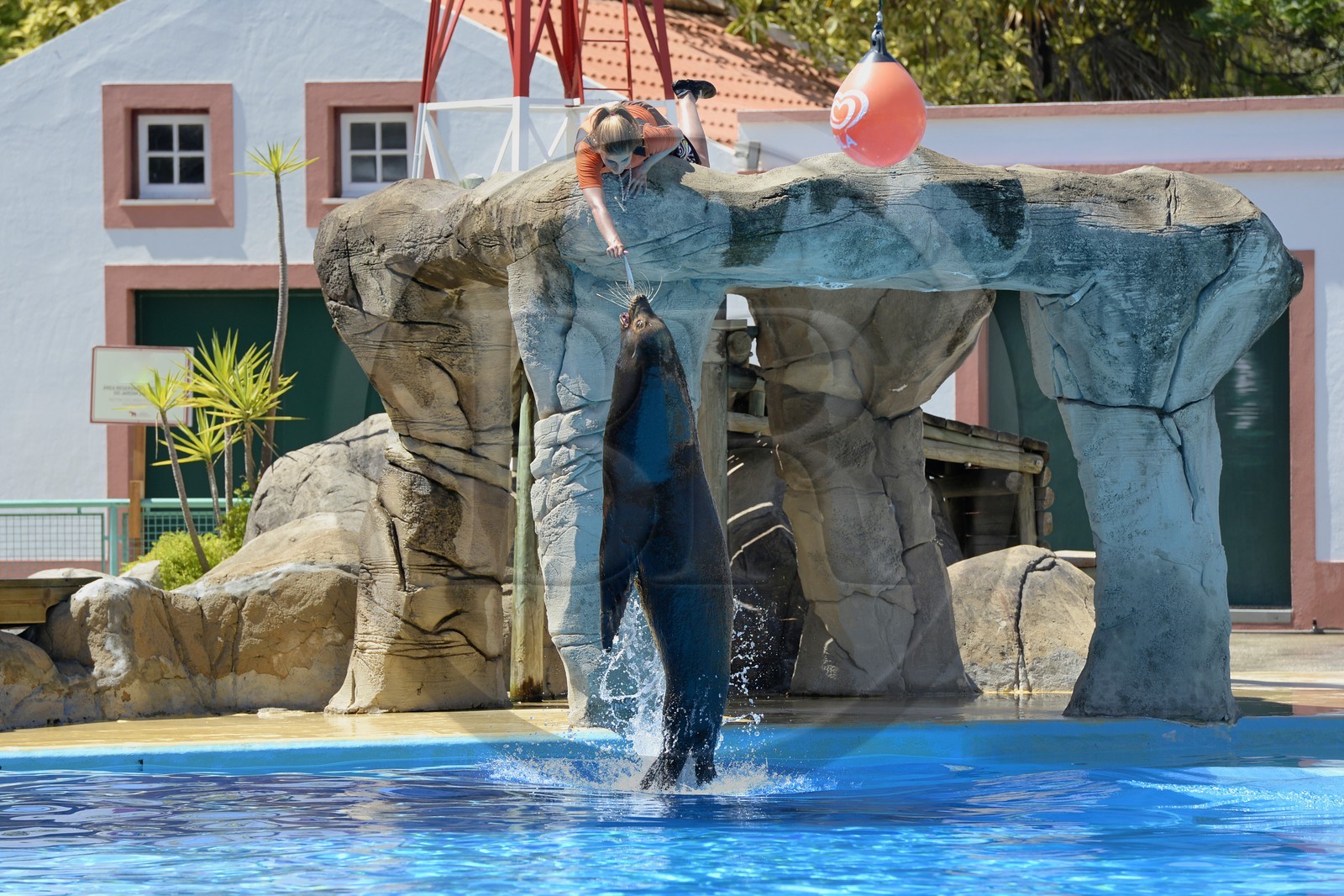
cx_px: 672
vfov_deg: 6.9
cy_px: 448
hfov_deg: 10.3
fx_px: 7465
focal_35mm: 200
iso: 200
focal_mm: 200
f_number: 5.6
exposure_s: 1/640
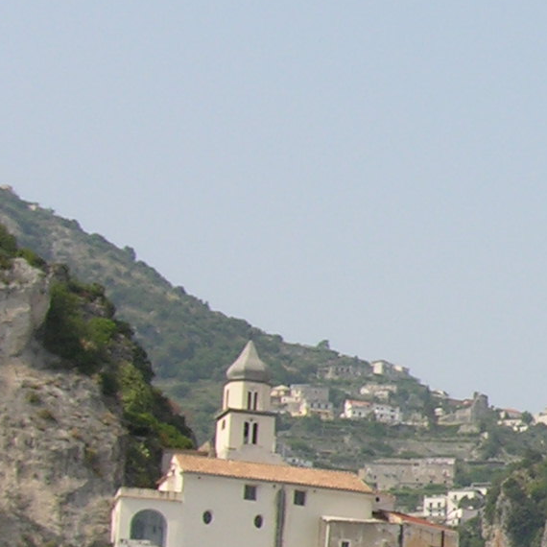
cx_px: 1428
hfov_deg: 9.3
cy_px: 495
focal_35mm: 162
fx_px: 2896
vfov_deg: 10.7
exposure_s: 1/181
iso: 50
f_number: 6.4
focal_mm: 8.1
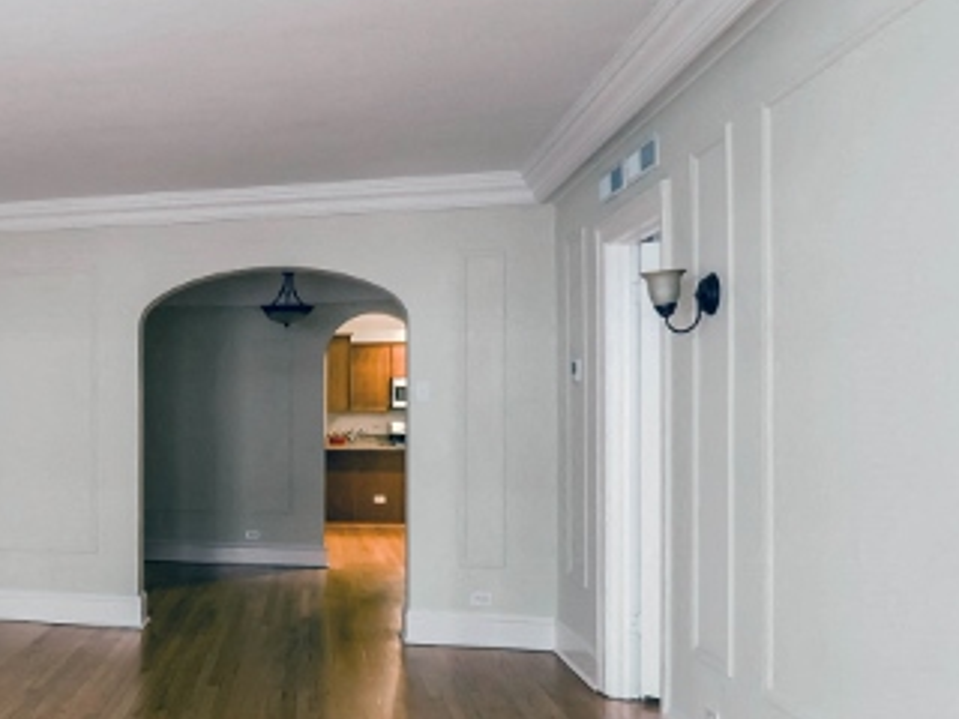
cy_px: 425
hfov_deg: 44.0
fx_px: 970
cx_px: -24
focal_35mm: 35
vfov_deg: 40.5
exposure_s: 1.3
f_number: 9
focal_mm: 7
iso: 200
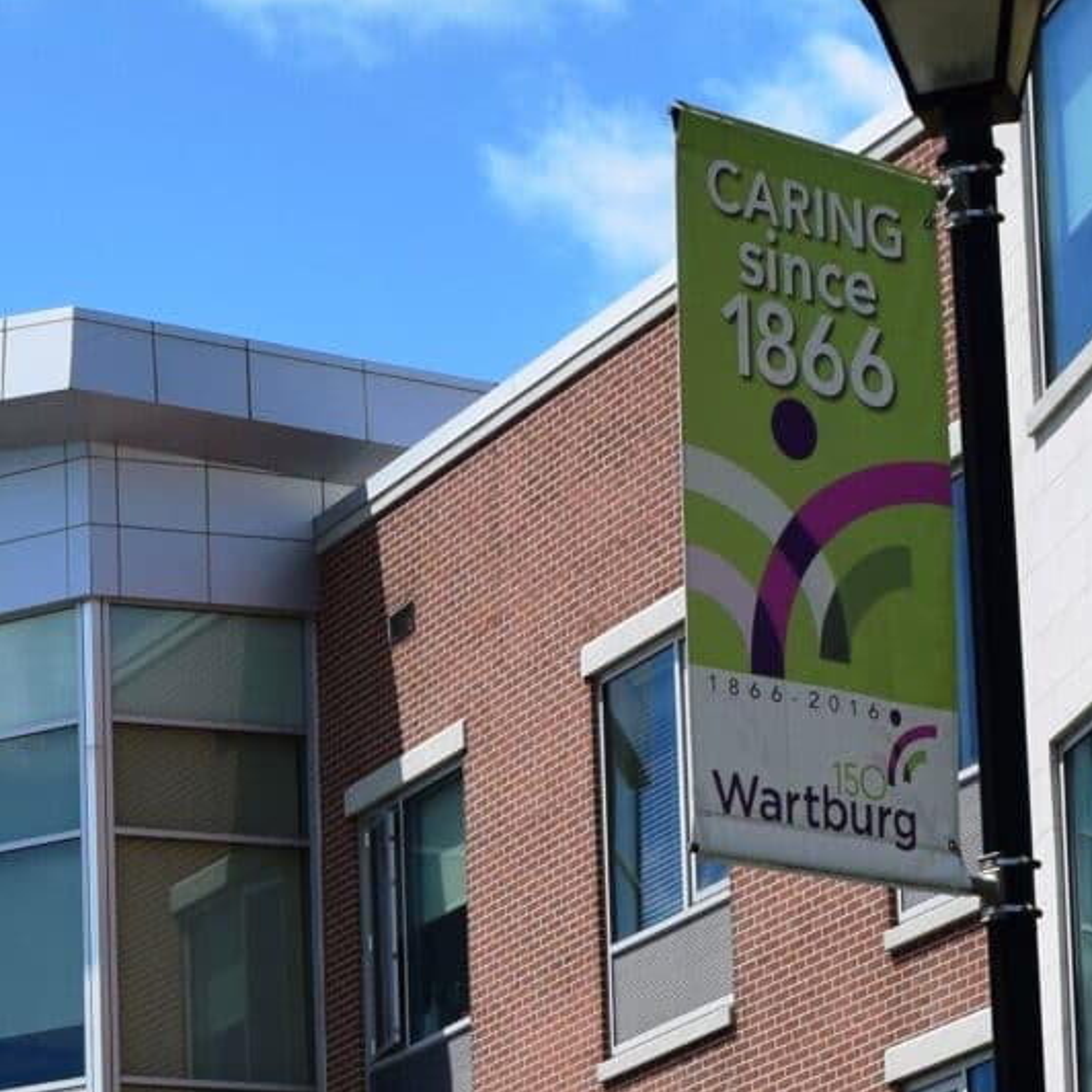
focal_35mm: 184
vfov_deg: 9.3
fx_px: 6567
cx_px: -626
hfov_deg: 9.2
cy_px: 1469
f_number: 11
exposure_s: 1/500
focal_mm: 30
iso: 280
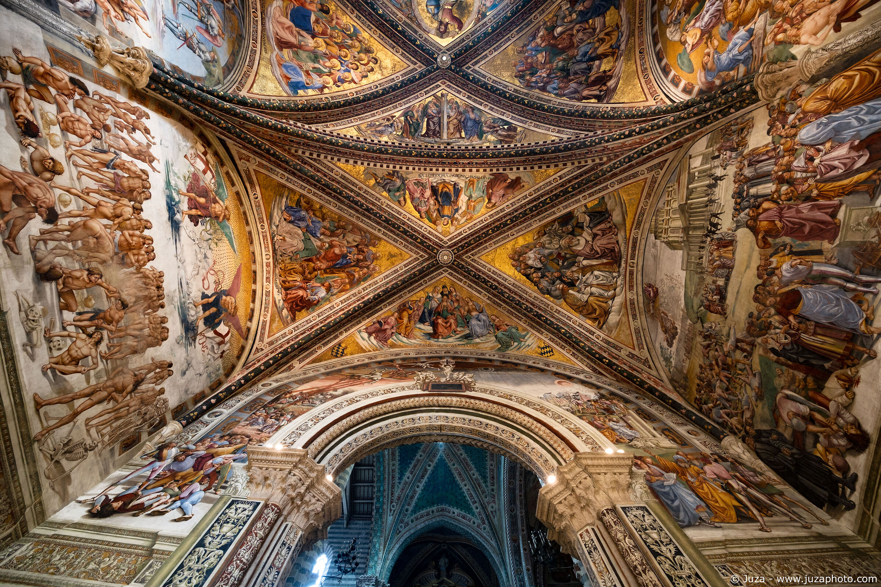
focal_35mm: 12
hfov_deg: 112.6
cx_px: 440
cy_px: 294
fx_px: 294
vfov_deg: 90.0
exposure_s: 1/9
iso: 1600
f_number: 6.4
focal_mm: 8
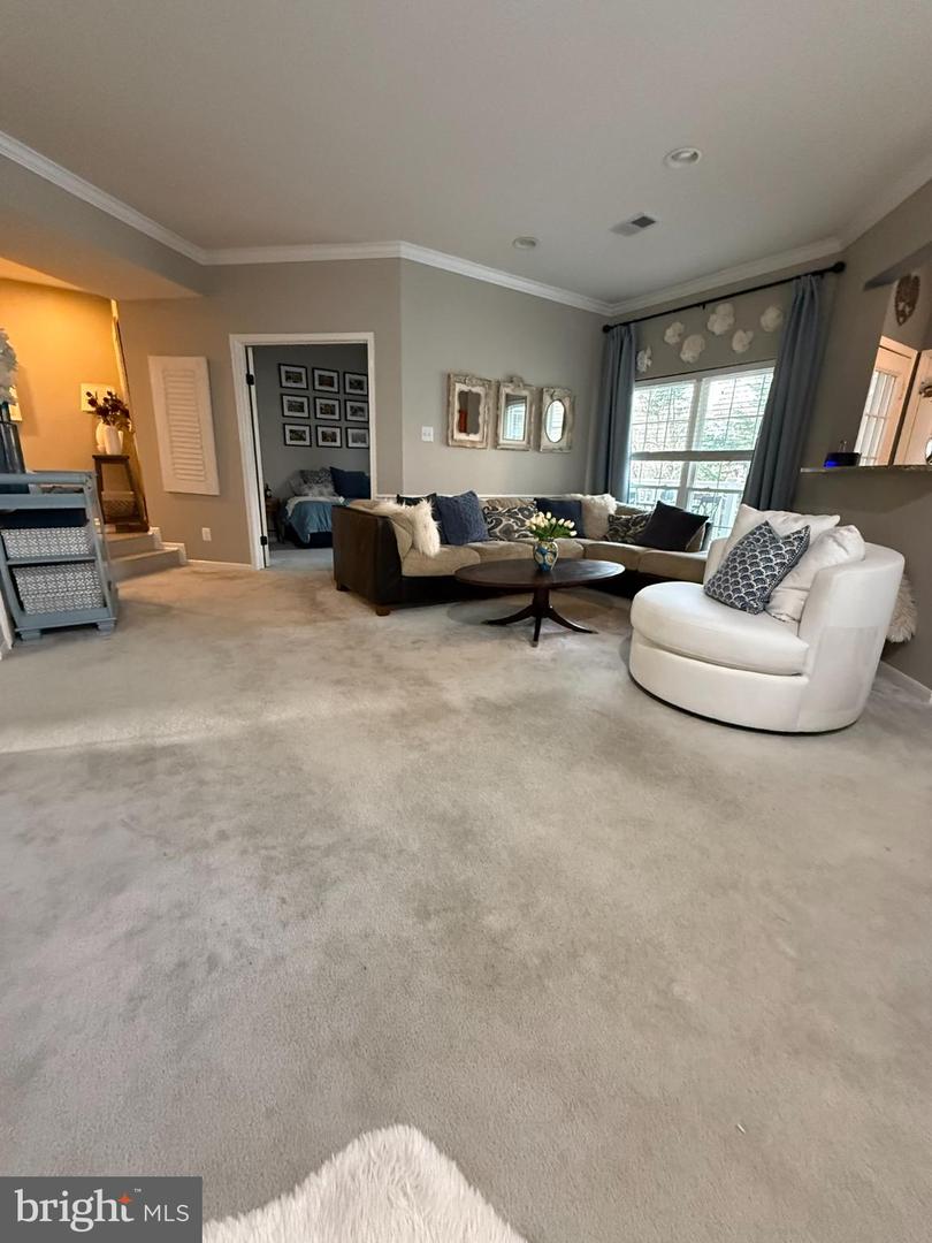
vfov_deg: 102.1
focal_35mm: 14
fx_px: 503
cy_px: 622
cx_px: 466
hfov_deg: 85.7
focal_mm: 2.22
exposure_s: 1/60
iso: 800
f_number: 2.2
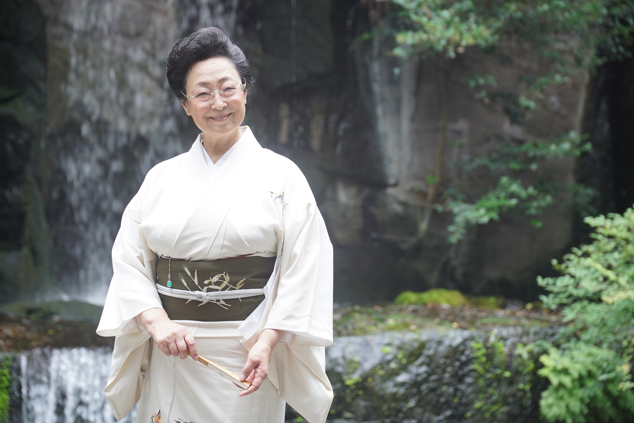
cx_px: 317
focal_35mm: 105
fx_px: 1850
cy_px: 212
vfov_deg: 13.1
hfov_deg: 19.4
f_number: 5
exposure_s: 1/125
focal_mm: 105
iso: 500
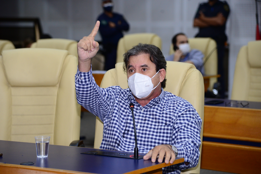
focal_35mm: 120
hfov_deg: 17.1
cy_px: 87
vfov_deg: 11.4
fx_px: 870
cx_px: 130
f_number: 4
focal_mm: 120
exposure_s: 1/125
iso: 2000
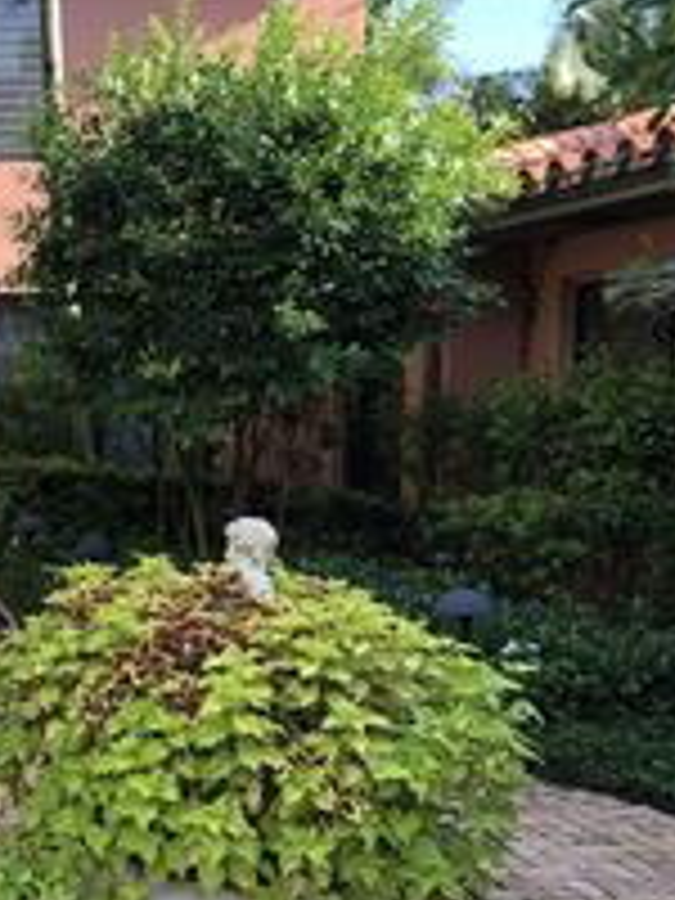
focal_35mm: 56
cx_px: -212
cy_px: 513
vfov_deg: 34.3
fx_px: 1456
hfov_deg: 23.1
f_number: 1.8
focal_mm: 3.99
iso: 20
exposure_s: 1/129
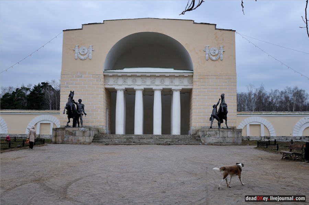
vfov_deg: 36.8
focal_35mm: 36
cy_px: 102
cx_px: 154
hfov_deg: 53.2
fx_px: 309
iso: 400
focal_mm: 24
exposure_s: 1/500
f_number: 7.1
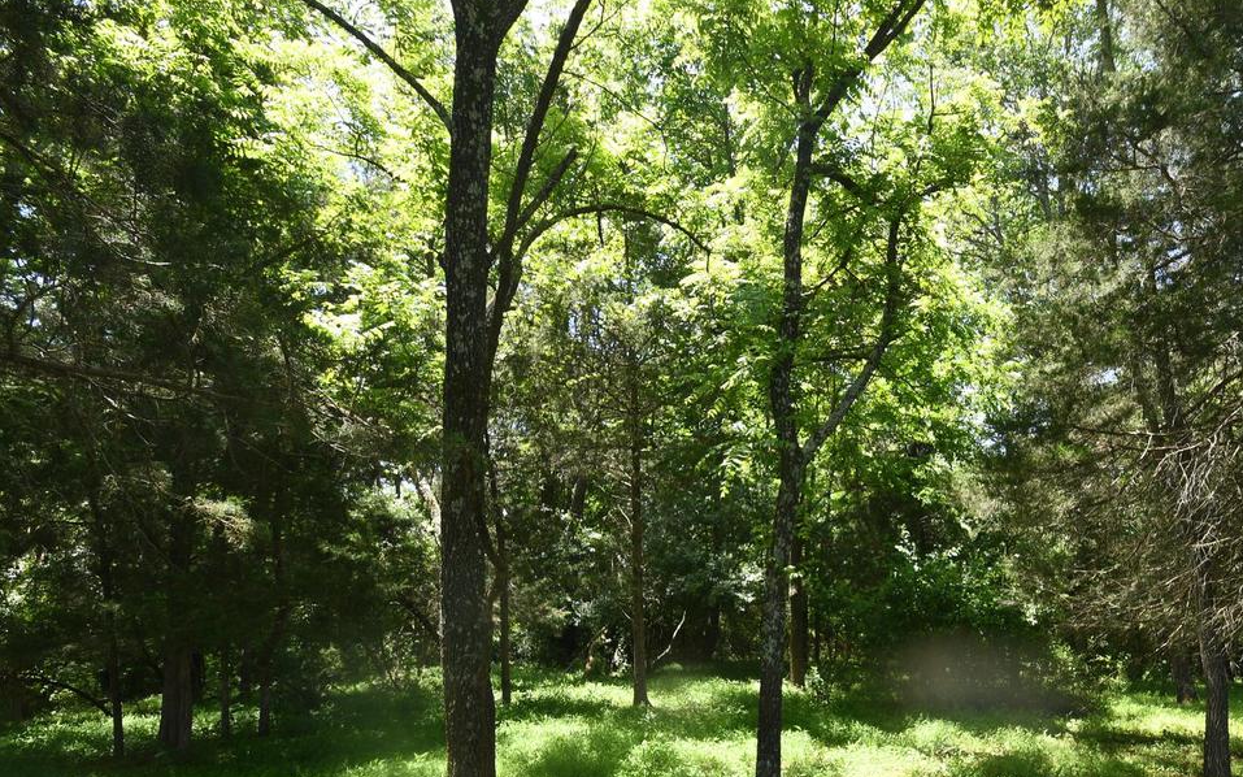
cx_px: 830
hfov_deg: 74.7
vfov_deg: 51.8
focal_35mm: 23
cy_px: 532
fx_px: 779
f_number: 8
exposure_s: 1/50
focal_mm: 10
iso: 100
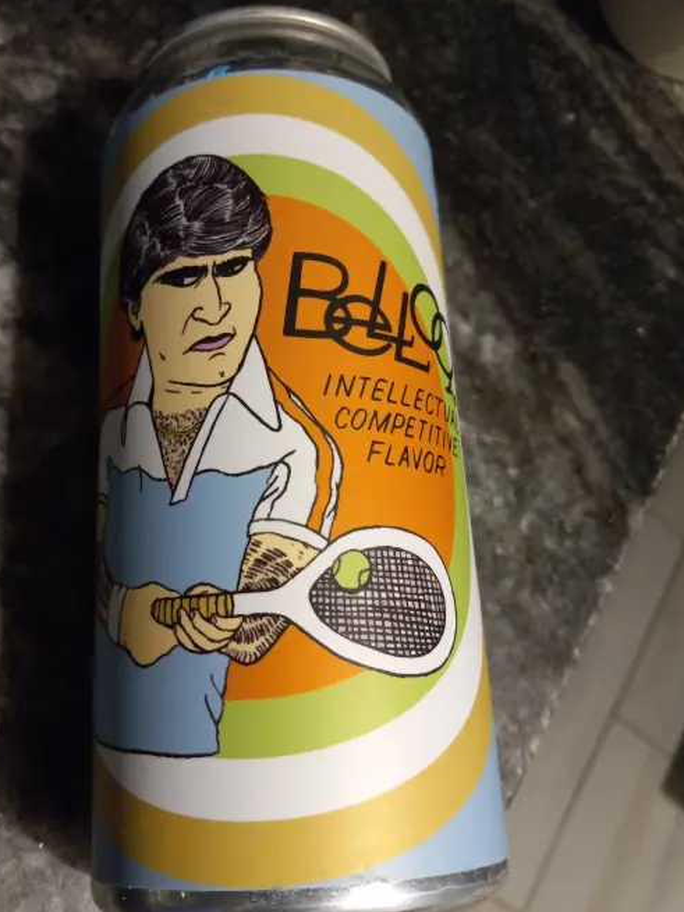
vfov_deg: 55.4
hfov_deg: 42.8
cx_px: 288
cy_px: 455
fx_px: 870
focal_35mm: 33
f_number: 1.8
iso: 320
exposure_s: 1/60
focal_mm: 3.94
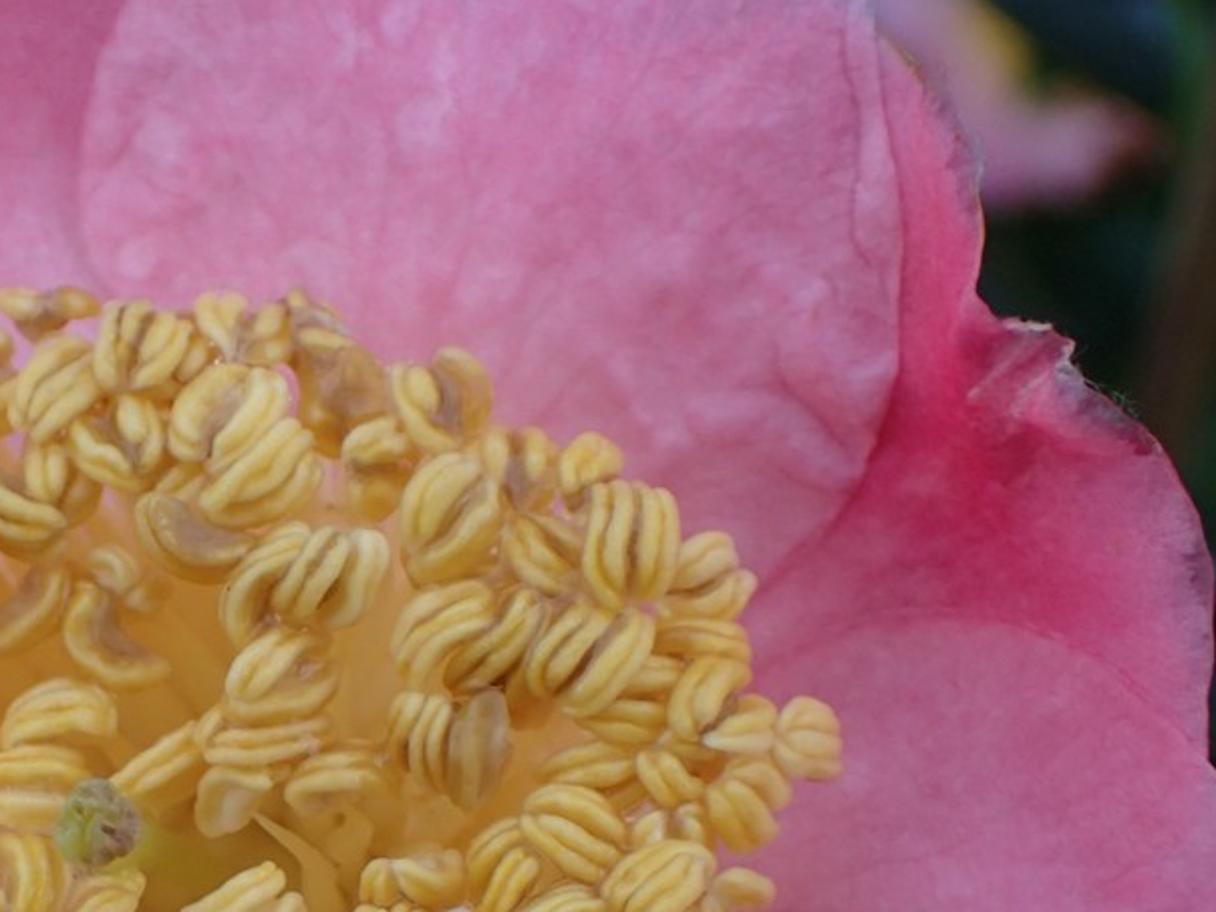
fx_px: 3056
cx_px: 139
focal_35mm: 87
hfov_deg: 22.0
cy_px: 880
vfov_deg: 16.7
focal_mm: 6.86
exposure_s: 1/250
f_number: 2.7
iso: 100
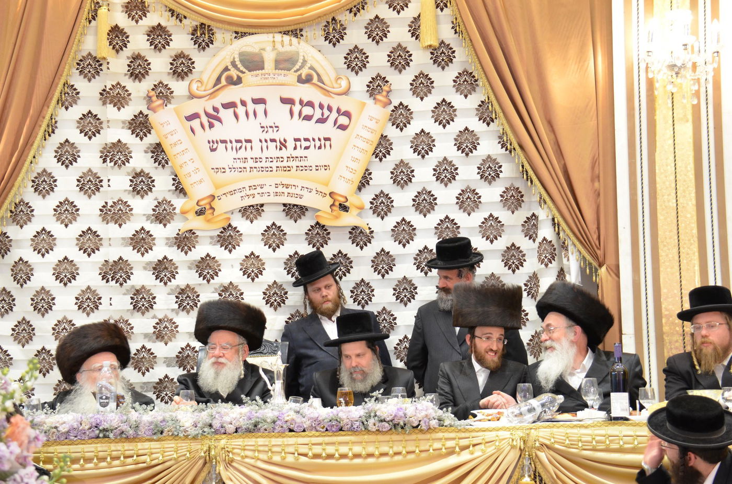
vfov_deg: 18.8
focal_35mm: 72
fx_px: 1461
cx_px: 366
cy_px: 242
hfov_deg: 28.1
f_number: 5.6
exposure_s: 1/80
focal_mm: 48
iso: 1600
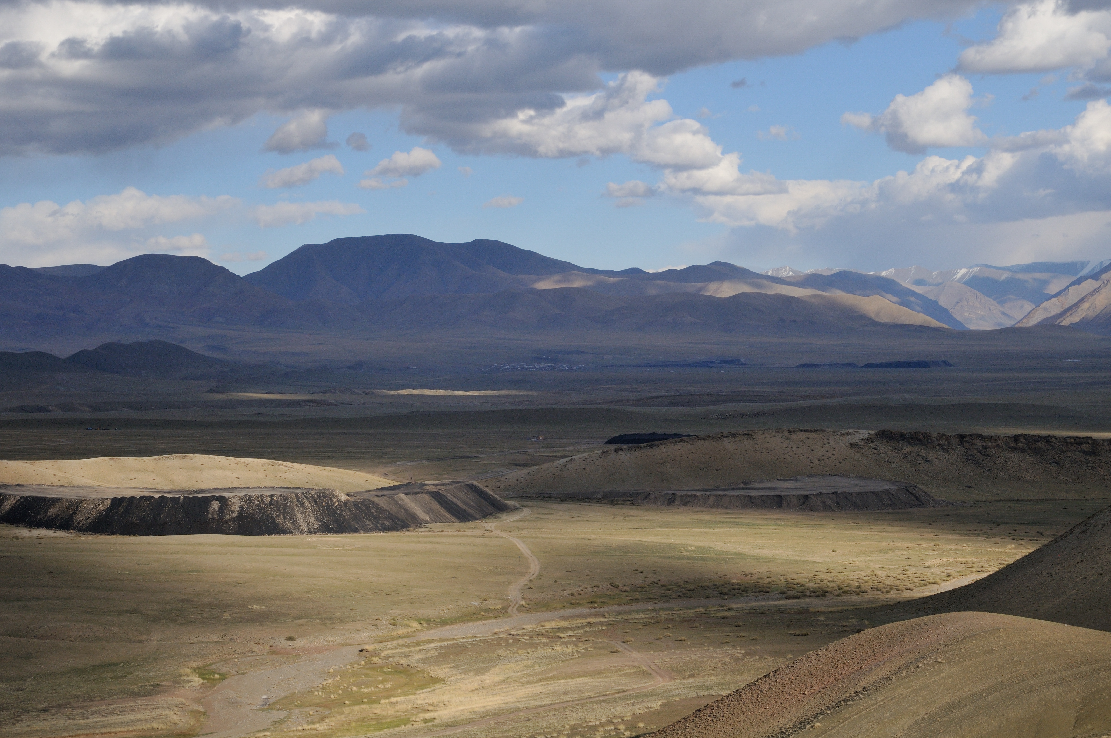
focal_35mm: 72
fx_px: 2219
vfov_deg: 18.9
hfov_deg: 28.1
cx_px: 556
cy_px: 369
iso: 320
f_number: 11
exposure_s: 1/500
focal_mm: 48
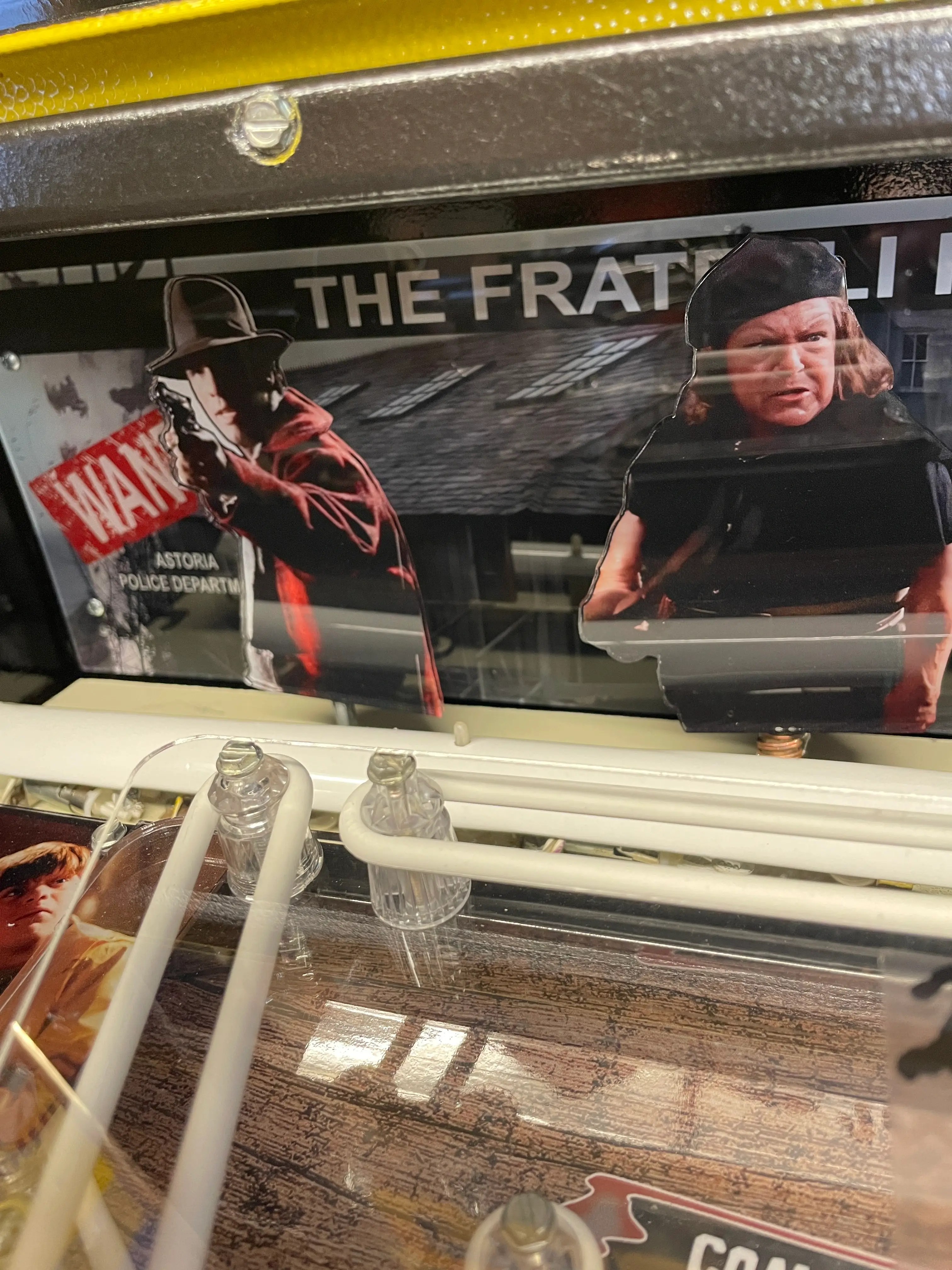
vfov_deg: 67.3
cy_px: 635
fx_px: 953
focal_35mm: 26
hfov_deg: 53.1
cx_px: 476
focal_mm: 4.2
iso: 320
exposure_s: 1/60
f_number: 1.6
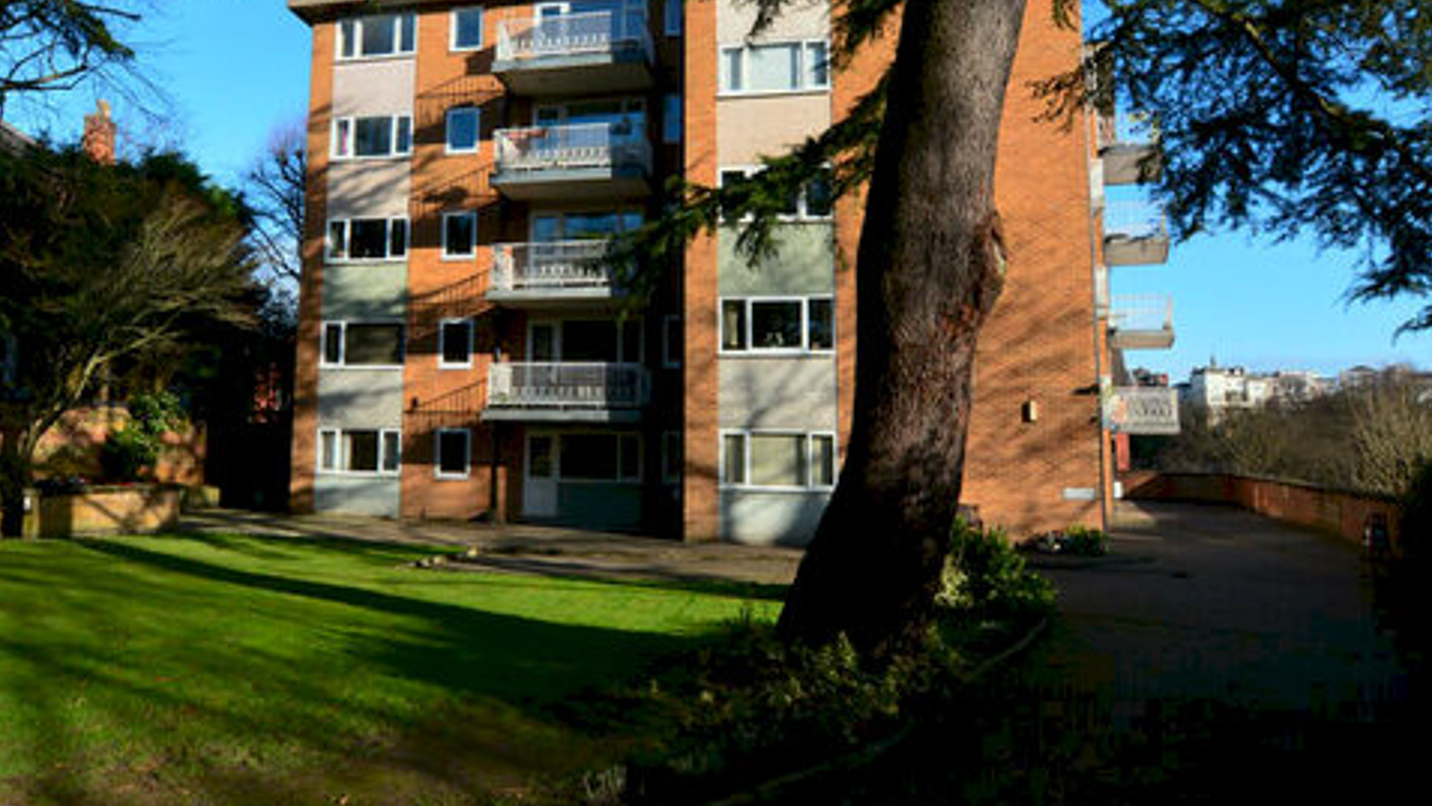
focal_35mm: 23
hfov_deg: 78.1
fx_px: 873
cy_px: 319
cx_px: 605
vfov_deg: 49.2
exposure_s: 1/250
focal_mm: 10
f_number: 10
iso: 400
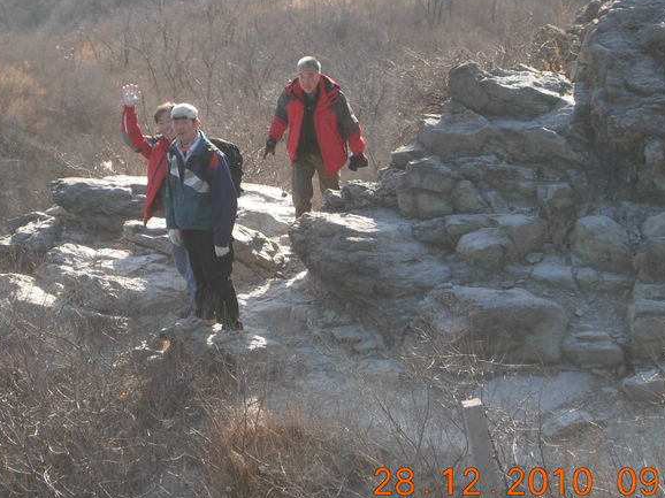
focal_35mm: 218
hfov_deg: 9.1
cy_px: 141
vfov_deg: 6.8
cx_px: 198
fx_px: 4186
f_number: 5.3
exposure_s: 1/111
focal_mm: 26.3
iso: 50
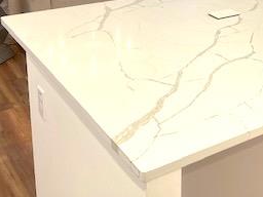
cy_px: -8
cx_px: 262
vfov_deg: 21.6
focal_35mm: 65
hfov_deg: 28.1
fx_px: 494
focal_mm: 4.25
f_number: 1.8
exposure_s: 1/60
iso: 80
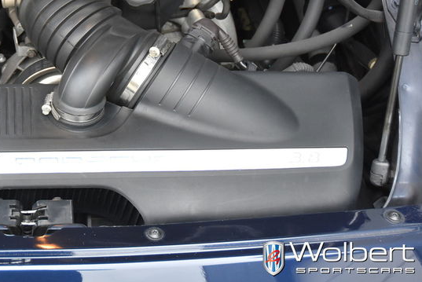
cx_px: 28
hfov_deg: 23.7
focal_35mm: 83
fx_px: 973
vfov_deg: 16.2
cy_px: 18
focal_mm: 29
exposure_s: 1/80
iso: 800
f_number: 4.5
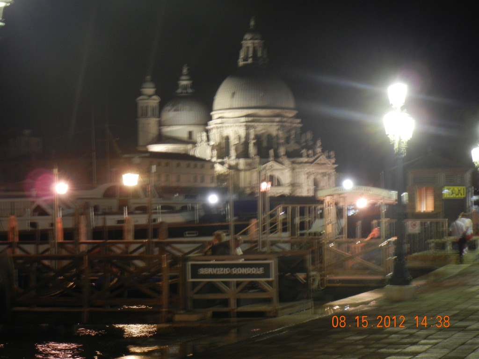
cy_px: 180
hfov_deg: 17.0
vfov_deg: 12.8
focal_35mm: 116
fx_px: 1605
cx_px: 240
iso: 333
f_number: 4.6
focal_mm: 20.9
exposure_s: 1
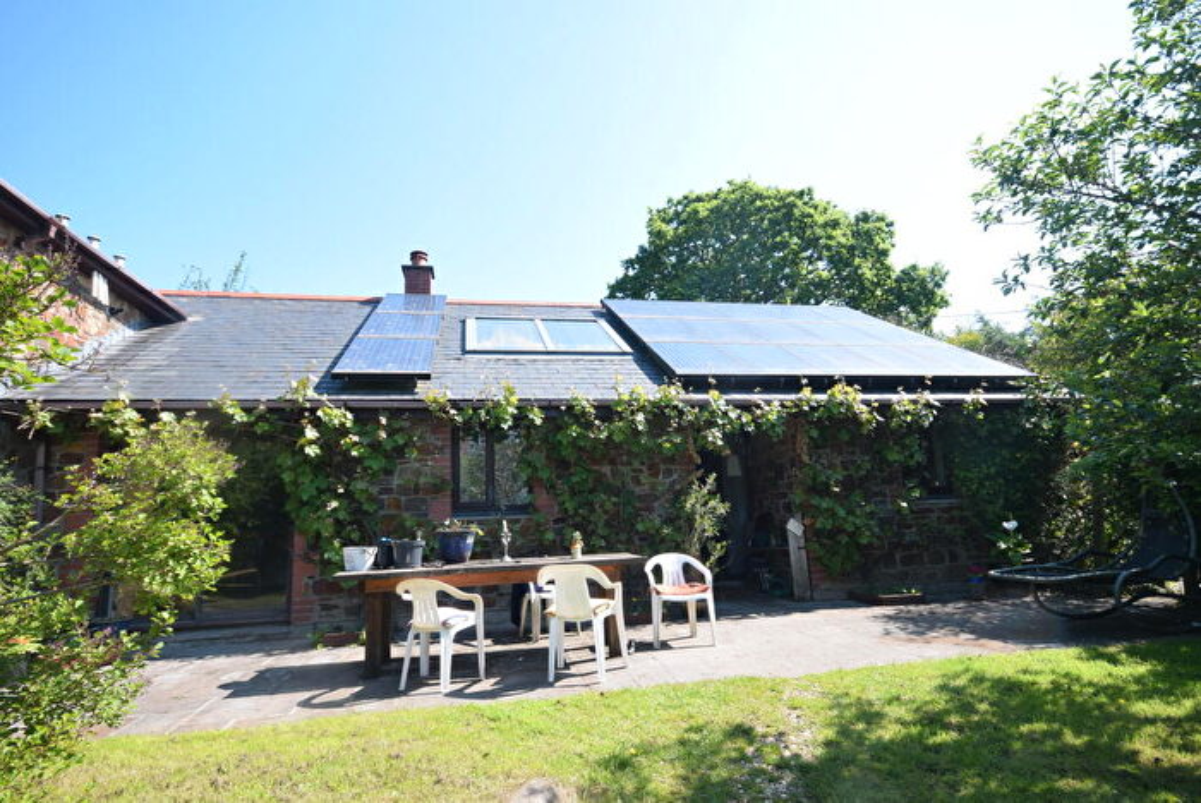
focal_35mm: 20
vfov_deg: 63.3
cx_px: 600
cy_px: 402
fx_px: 651
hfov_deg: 85.4
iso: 400
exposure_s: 1/250
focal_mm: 13
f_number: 8
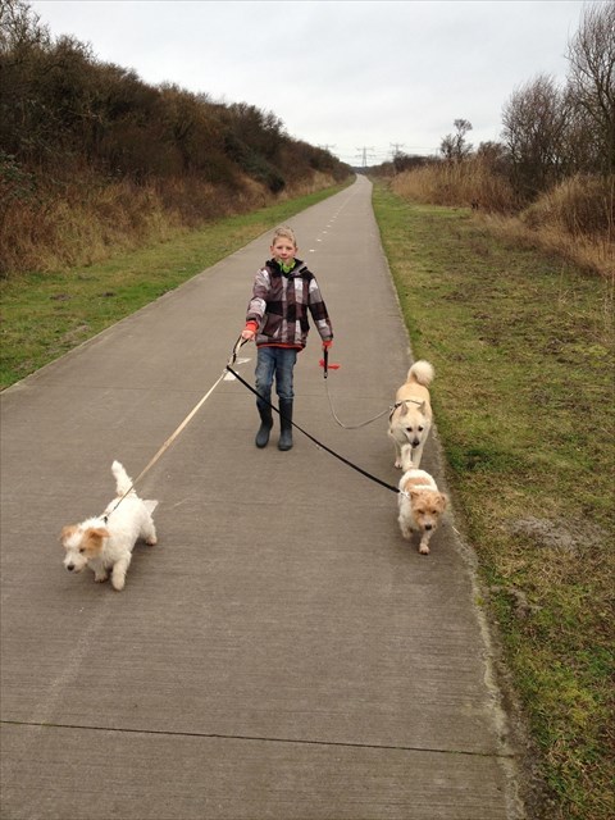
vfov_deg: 52.6
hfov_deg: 40.7
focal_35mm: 35
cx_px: 308
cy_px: 410
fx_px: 829
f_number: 2.4
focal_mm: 4.28
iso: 50
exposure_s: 1/121
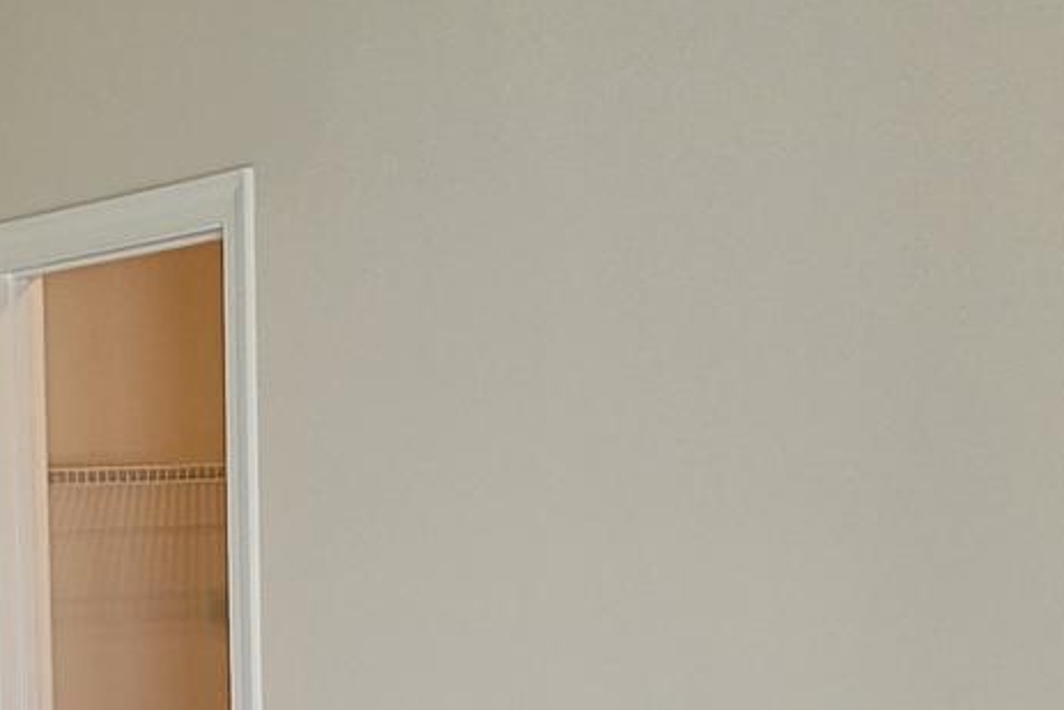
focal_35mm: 115
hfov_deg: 17.3
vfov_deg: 11.4
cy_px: 1059
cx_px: -60
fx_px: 3400
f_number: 1.8
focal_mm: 7
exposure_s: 1/120
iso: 250
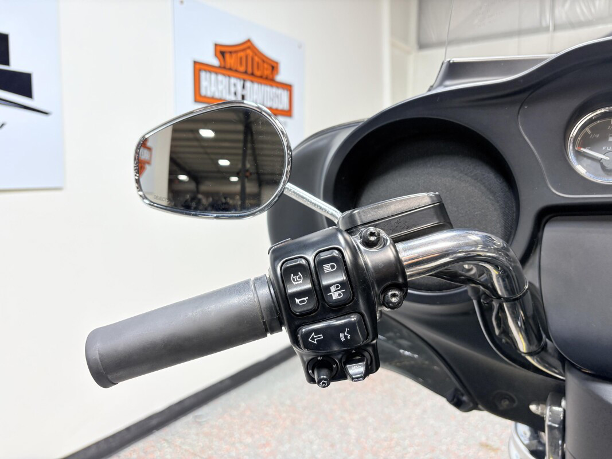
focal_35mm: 26
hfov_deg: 67.3
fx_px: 460
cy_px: 230
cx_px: 306
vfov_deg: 53.1
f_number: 1.6
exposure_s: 1/120
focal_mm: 5.96
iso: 50
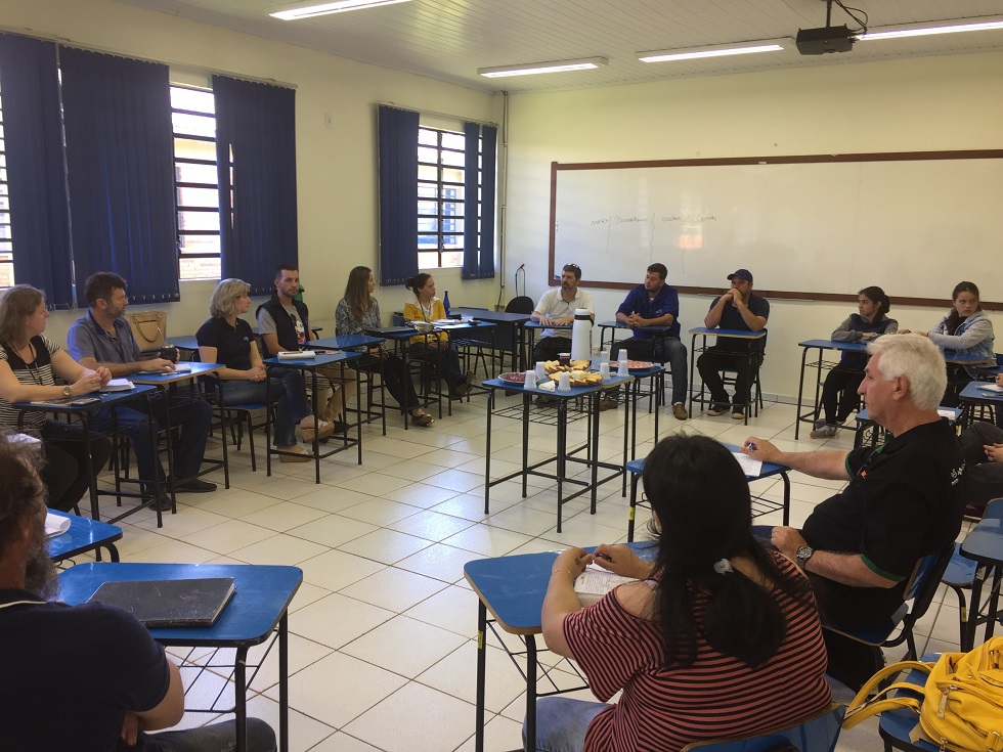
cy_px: 376
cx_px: 502
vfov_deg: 48.2
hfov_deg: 61.7
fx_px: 840
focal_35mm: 29
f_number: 2.2
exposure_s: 1/40
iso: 32
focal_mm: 4.15
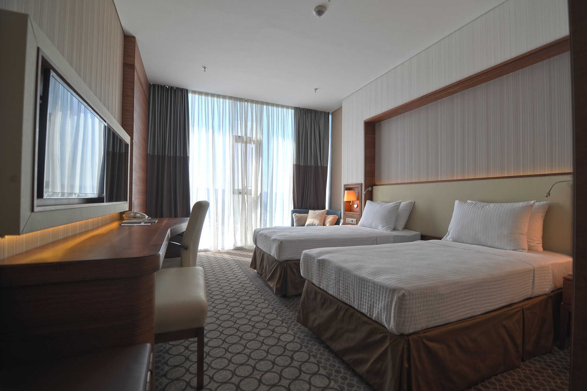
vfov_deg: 73.7
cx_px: 294
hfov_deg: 96.8
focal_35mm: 16
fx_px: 261
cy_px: 196
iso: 500
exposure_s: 1/60
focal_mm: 16
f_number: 5.6
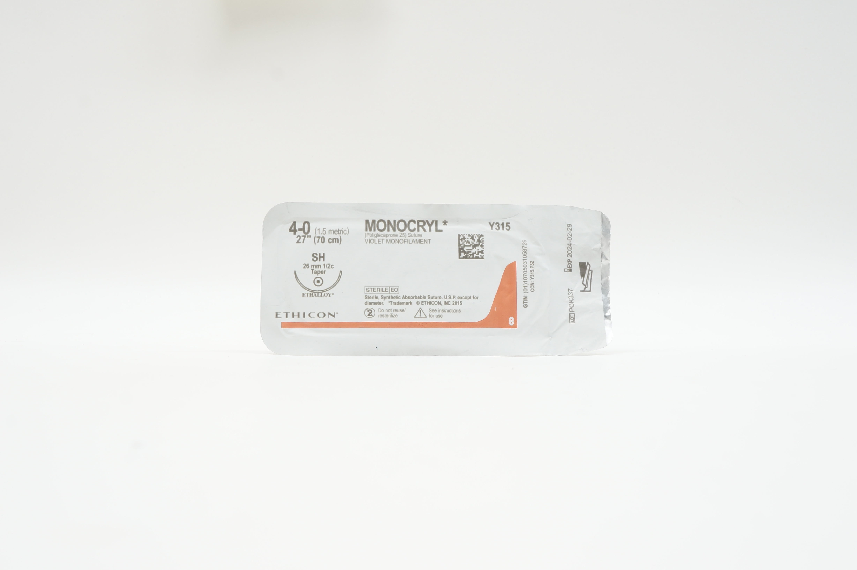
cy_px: 285
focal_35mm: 46
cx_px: 428
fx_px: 1106
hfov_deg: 42.4
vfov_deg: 28.9
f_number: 10
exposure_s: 1/15
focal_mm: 31
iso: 400
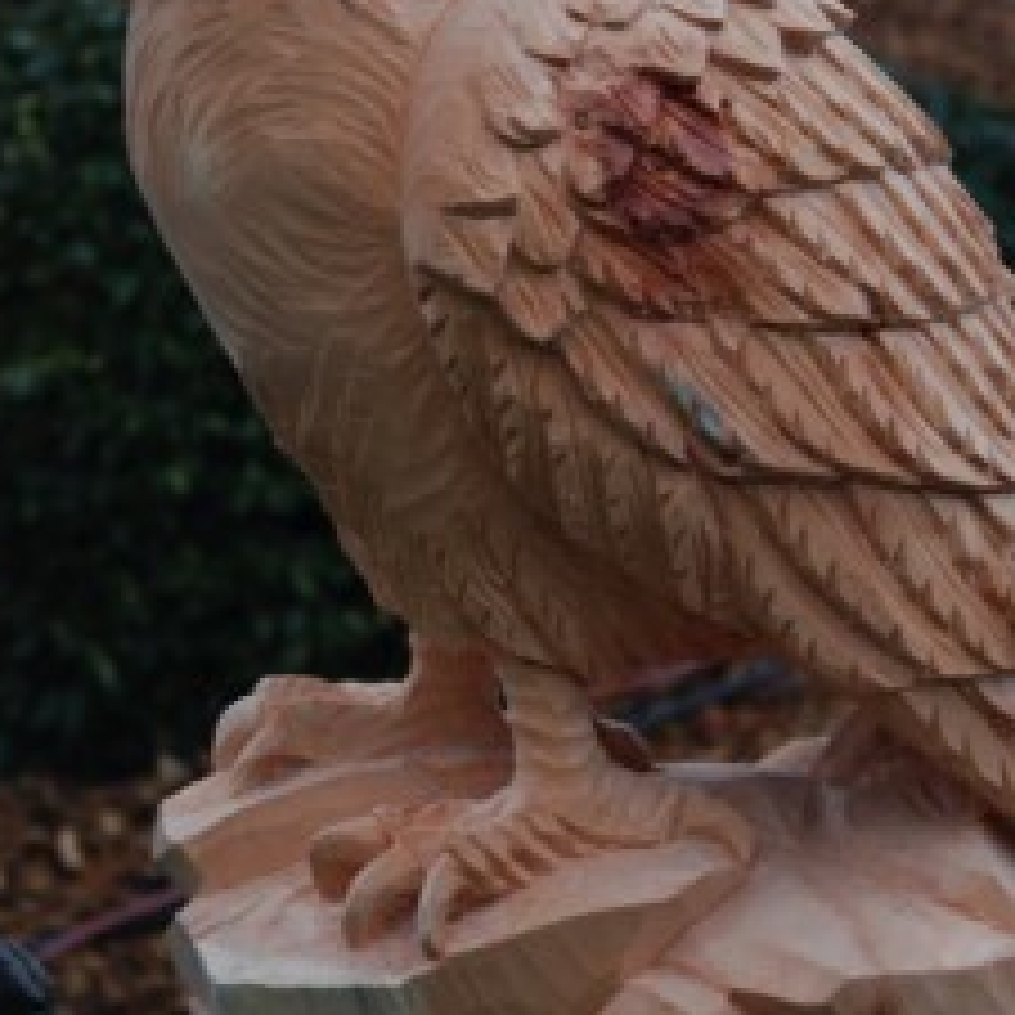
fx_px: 4877
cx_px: 615
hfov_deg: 11.9
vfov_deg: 11.9
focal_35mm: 147
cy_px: 314
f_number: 5.3
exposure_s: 1/60
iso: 200
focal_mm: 58
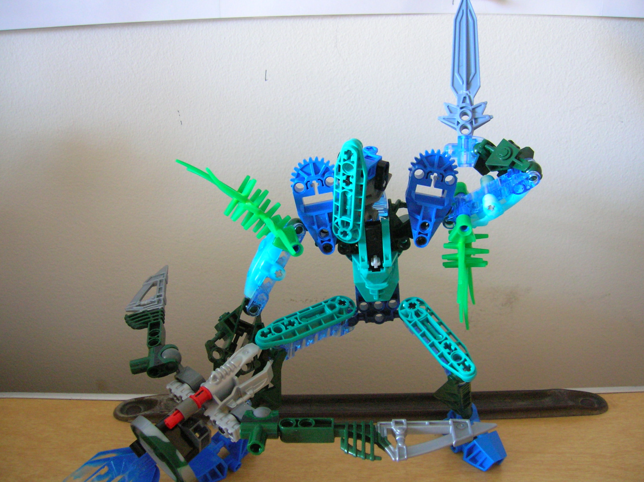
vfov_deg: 41.7
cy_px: 241
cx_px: 322
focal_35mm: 34
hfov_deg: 54.0
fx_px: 632
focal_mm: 5.7
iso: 200
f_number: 2.9
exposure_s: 1/2.7
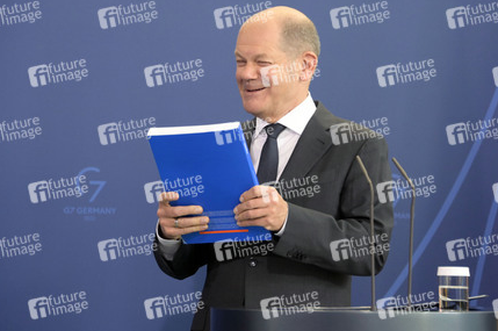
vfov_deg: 9.6
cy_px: 160
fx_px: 1962
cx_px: 259
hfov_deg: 14.5
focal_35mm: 142
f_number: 5.6
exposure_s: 1/500
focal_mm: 135
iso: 8000
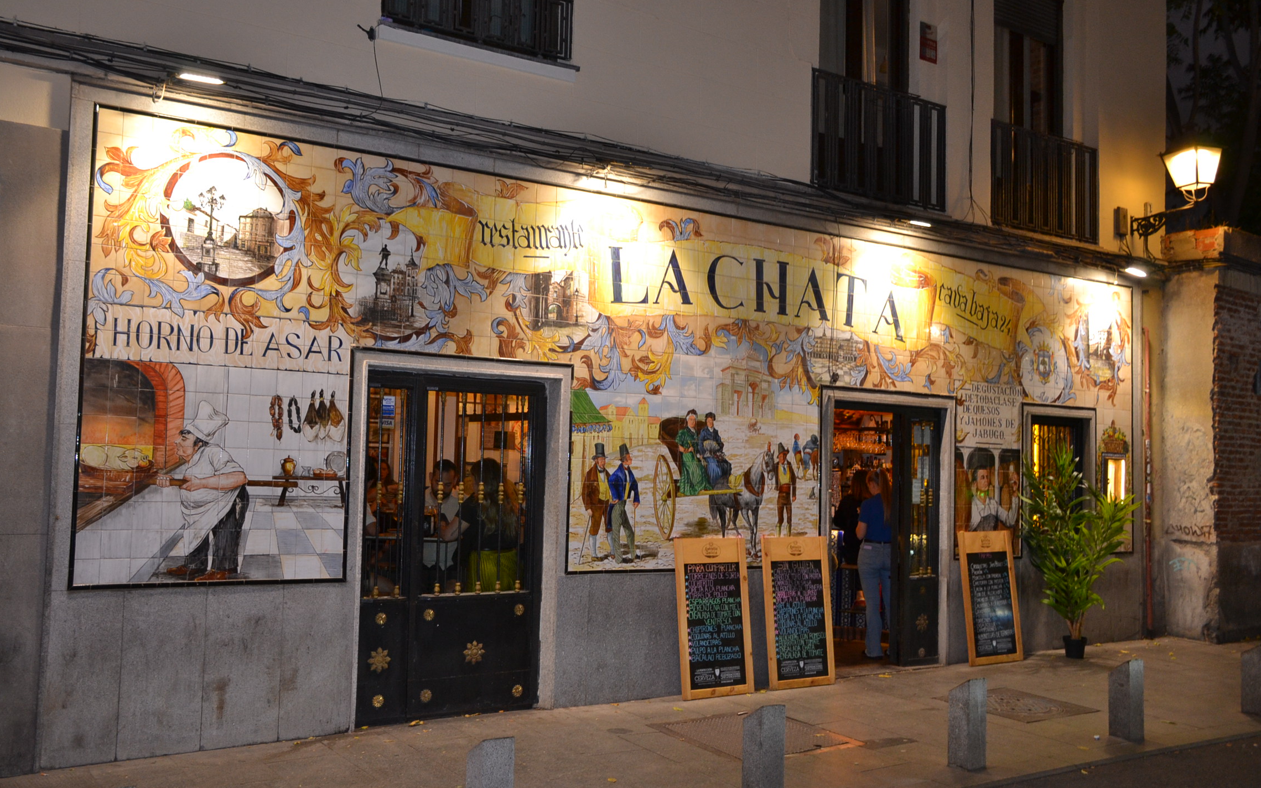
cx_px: 626
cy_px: 384
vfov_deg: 37.3
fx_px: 1168
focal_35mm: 34
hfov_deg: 56.7
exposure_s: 1/60
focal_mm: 22
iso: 500
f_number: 3.5
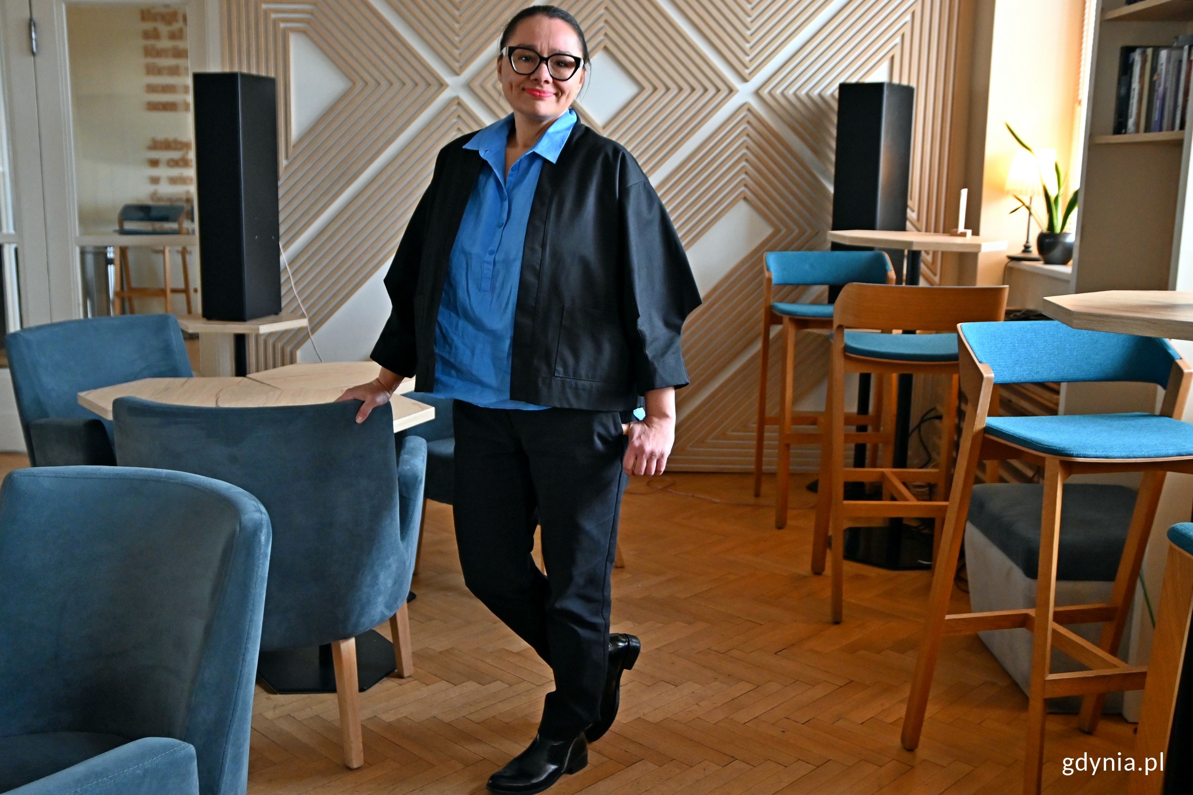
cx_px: 596
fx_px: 1193
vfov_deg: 36.9
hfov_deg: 53.1
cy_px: 398
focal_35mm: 36
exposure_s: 1/100
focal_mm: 24
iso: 1600
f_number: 3.2
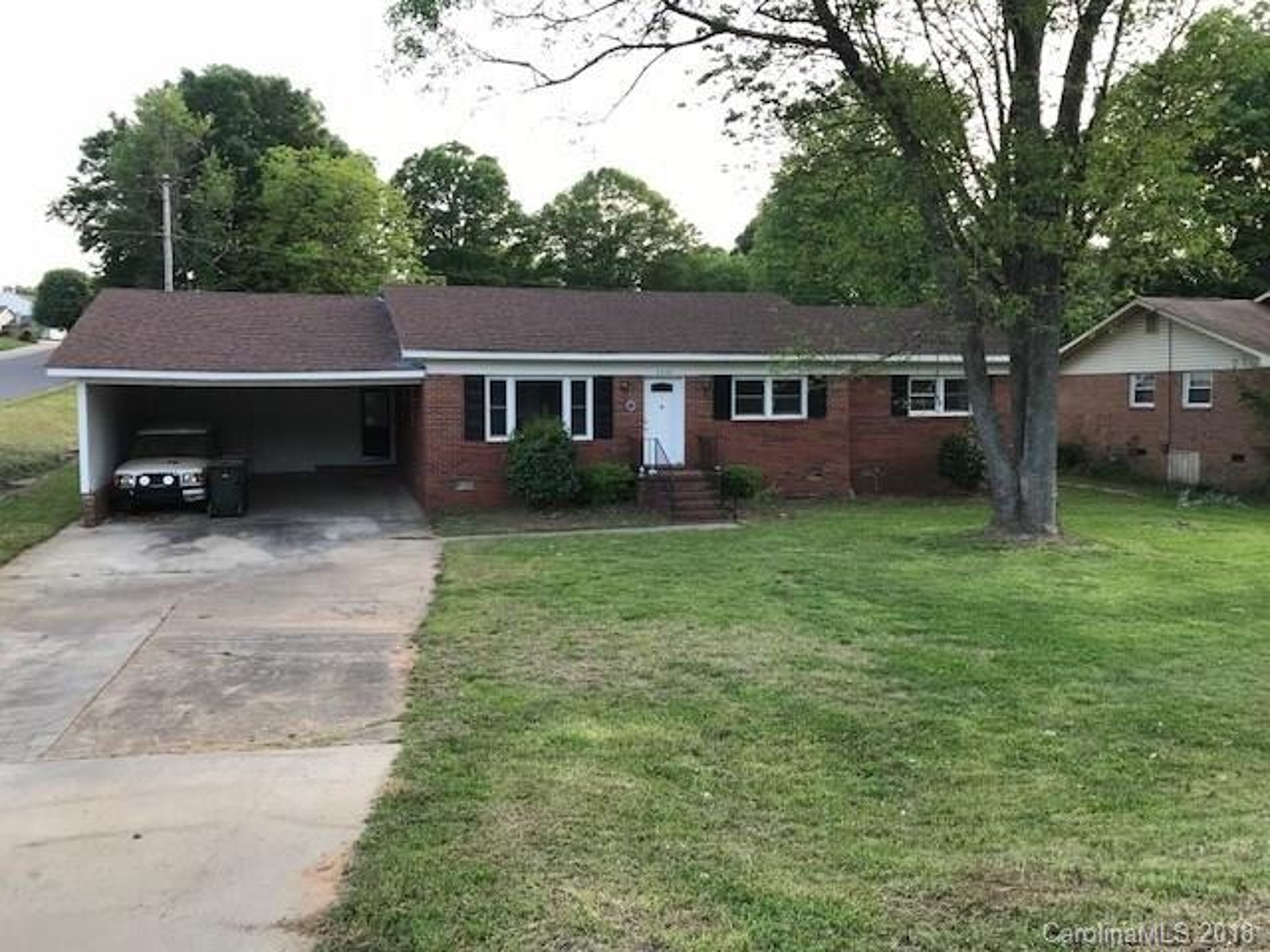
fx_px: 1027
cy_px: 476
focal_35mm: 28
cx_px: 635
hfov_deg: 63.4
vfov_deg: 49.7
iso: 20
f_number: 1.8
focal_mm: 3.99
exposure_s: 1/60
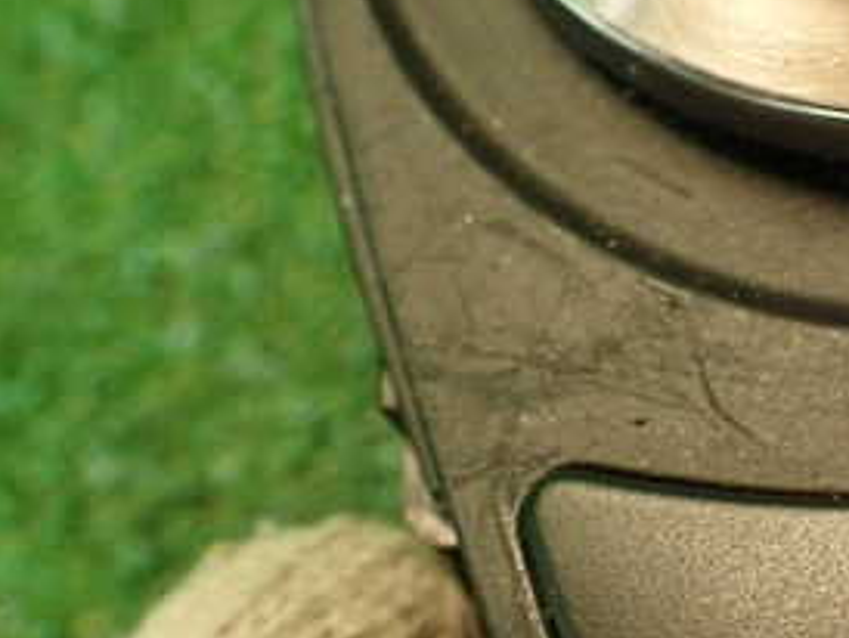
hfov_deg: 26.5
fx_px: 1718
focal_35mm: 70
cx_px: 821
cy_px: 424
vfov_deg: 21.0
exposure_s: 1/30
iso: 250
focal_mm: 5.79
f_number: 2.4
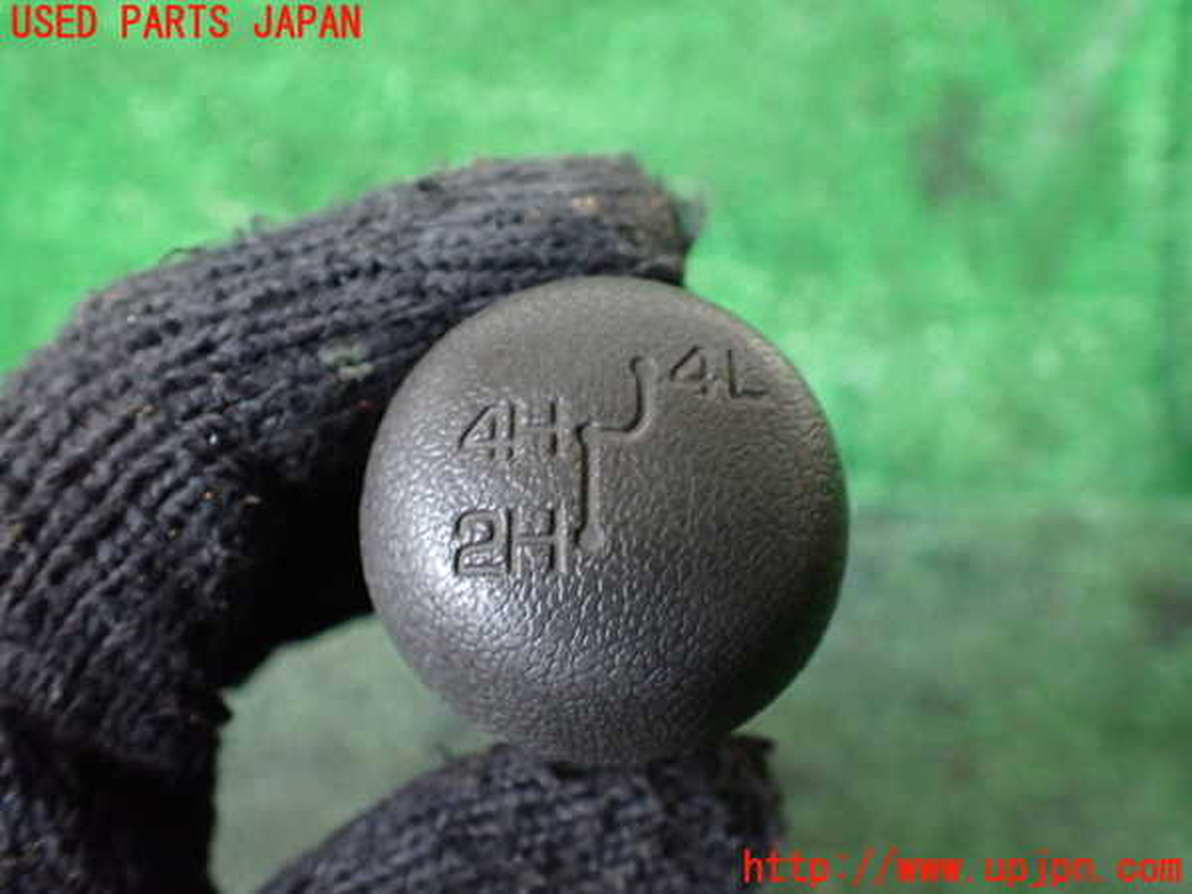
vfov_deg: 46.8
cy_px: 447
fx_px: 1033
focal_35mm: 30
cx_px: 596
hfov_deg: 60.0
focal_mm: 5.4
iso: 800
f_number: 2.3
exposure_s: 1/30
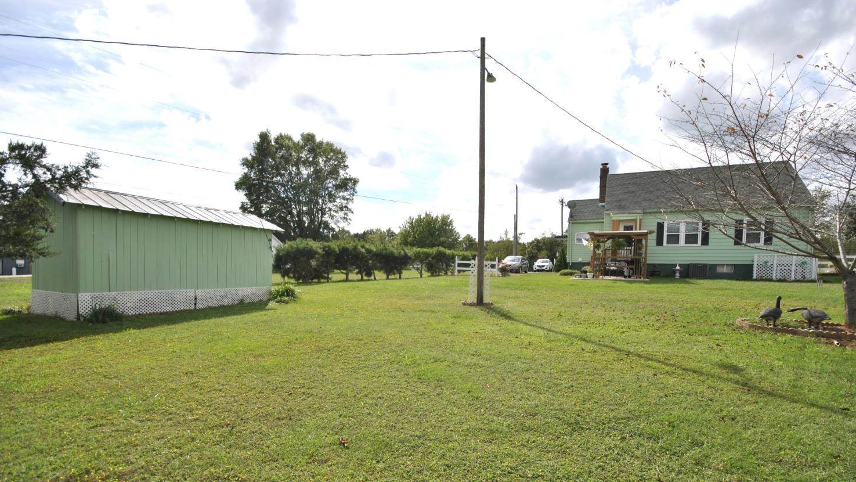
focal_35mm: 16
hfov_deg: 99.4
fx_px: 363
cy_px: 291
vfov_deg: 66.4
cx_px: 432
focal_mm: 10
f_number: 8
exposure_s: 1/250
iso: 100
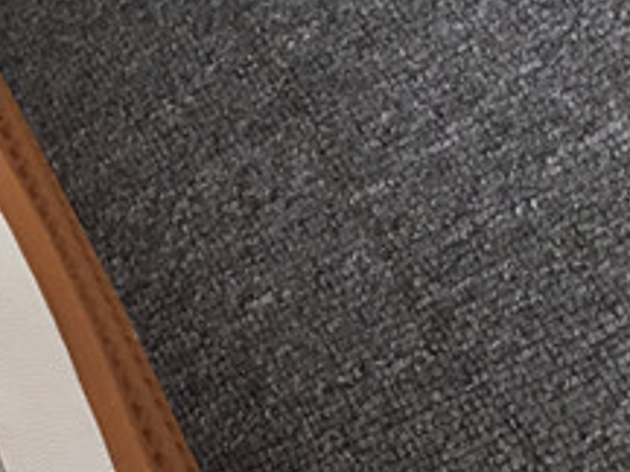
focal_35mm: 129
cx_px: -528
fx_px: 2348
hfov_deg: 13.6
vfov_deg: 11.0
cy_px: -246
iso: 25
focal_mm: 3.3
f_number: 2.4
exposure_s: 1/111
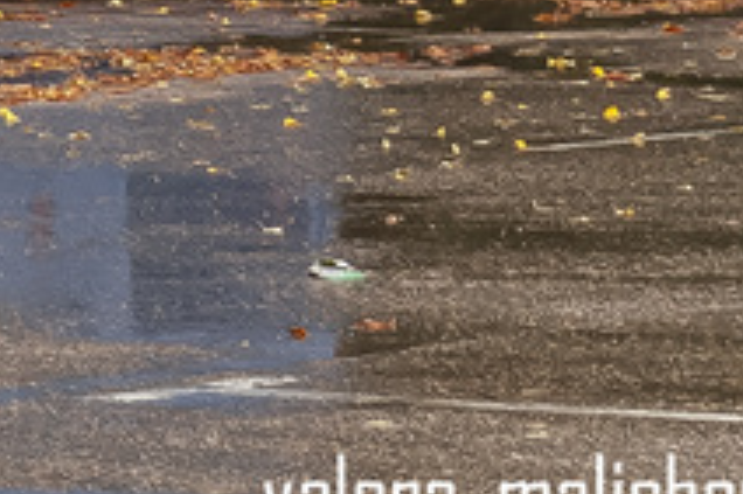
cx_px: -1358
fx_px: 10394
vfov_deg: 2.7
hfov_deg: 4.0
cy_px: -872
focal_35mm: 504
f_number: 5
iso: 320
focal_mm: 58
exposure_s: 1/500
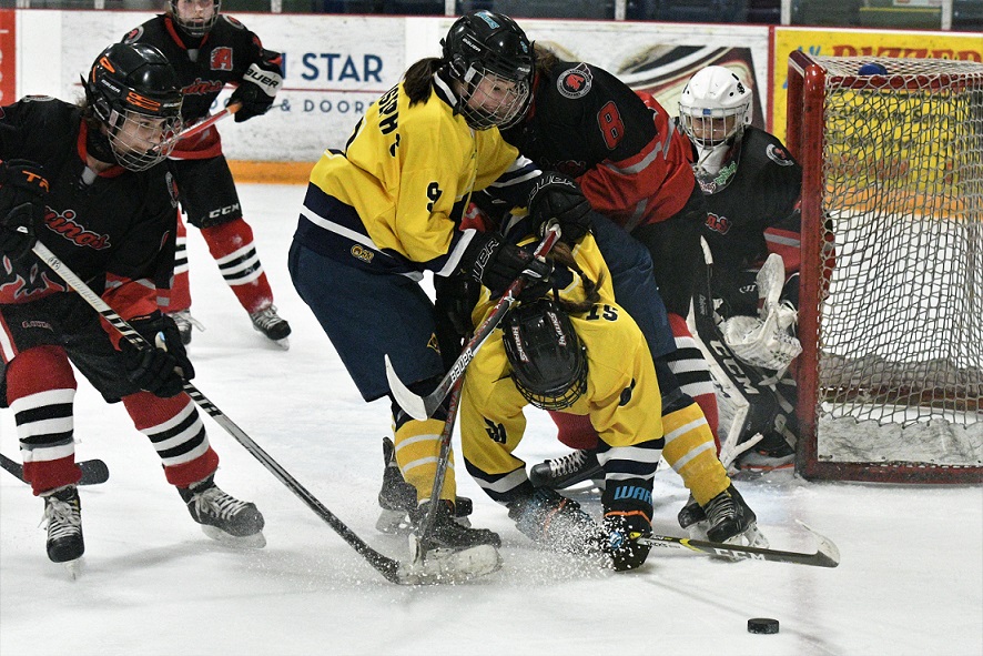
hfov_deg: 19.5
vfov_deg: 13.0
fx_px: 2867
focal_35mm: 105
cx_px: 492
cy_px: 328
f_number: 5
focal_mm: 70
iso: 16000
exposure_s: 1/1000
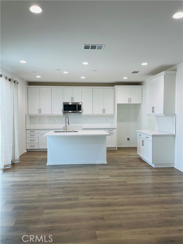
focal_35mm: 26
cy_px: 122
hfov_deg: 53.1
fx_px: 183
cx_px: 92
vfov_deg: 67.3
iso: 50
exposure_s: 1/120
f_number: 1.6
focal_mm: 4.2
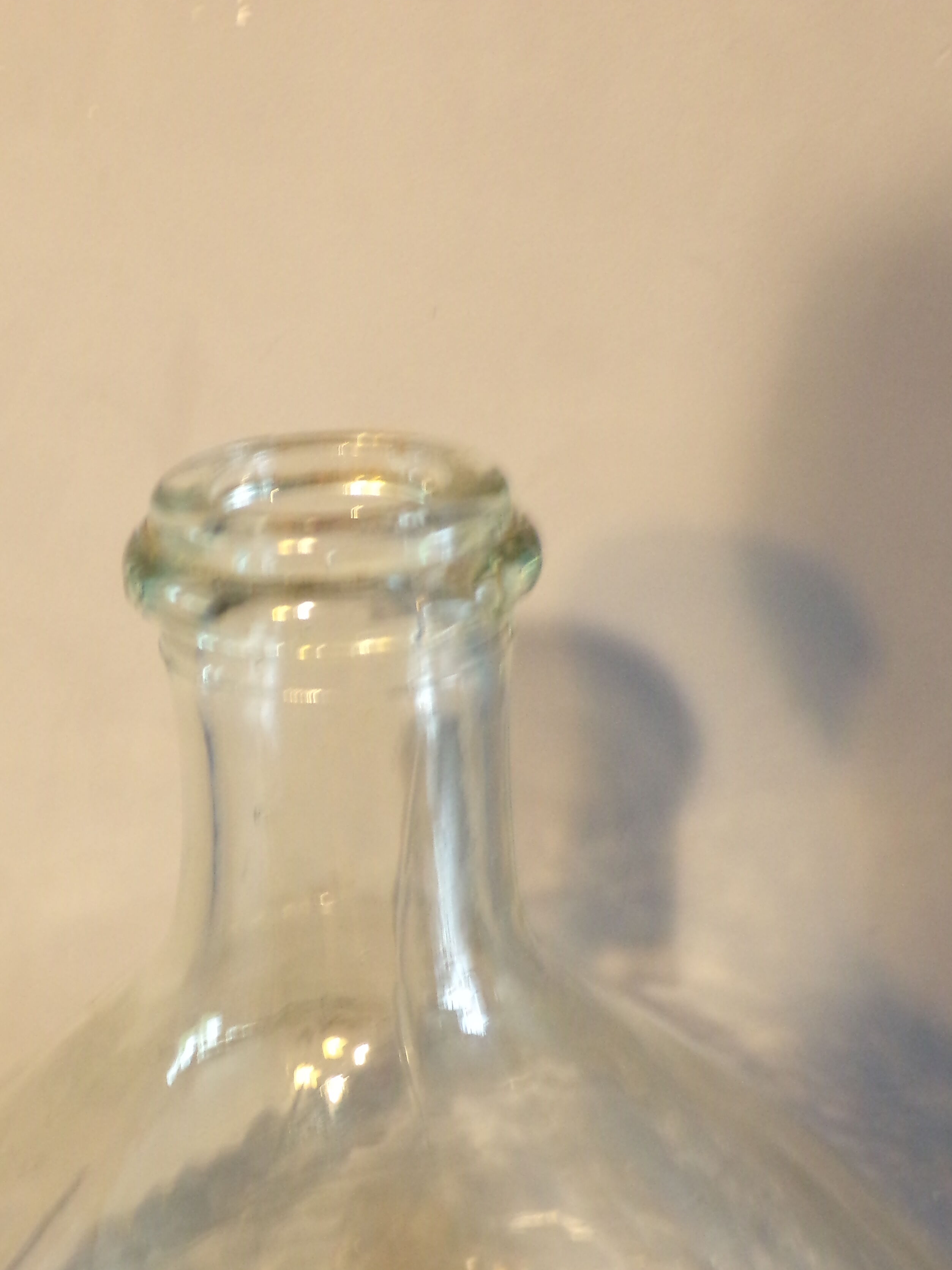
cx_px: 383
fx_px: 1870
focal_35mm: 51
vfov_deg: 37.0
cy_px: 870
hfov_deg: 28.5
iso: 400
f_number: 3.3
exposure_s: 1/17
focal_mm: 6.6
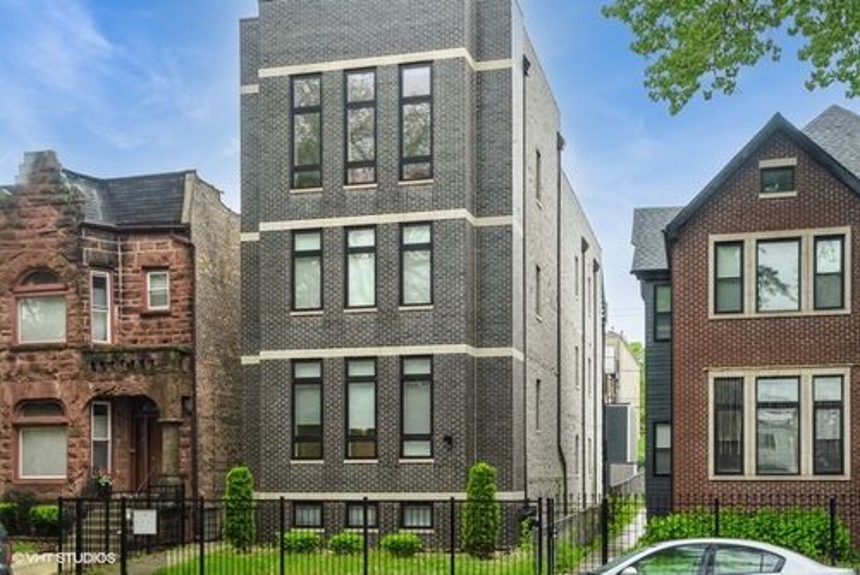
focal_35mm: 42
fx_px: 1004
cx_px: 430
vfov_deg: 31.9
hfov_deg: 46.4
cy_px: 288
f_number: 8
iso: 200
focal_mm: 42
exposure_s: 1/10
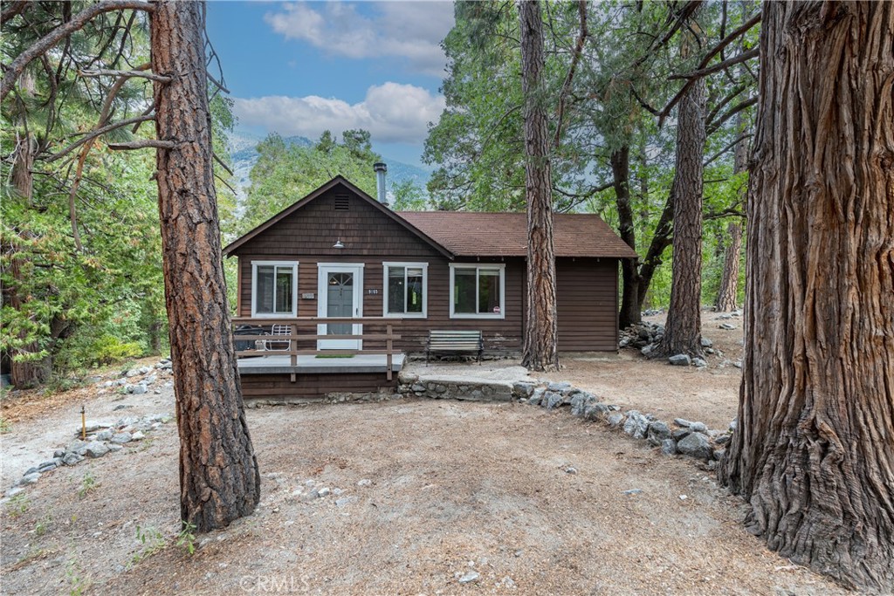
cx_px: 447
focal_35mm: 16
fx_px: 397
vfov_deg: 73.8
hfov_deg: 96.7
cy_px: 298
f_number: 8
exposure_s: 1/15
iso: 100
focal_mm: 16
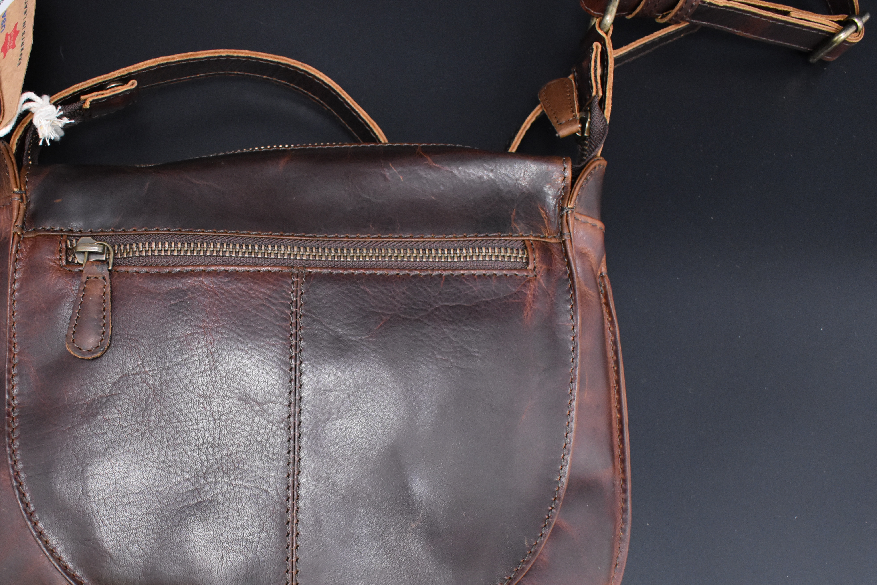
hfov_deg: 46.9
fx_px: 999
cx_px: 315
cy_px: 430
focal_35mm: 41
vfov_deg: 32.1
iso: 1800
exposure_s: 1/60
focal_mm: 18
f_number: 3.5
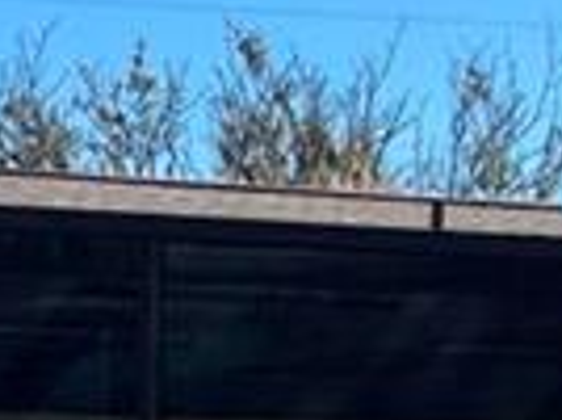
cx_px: -48
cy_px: 794
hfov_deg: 9.9
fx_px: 3225
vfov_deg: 7.2
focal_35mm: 199
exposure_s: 1/3003
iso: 50
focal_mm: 5.1
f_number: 1.6
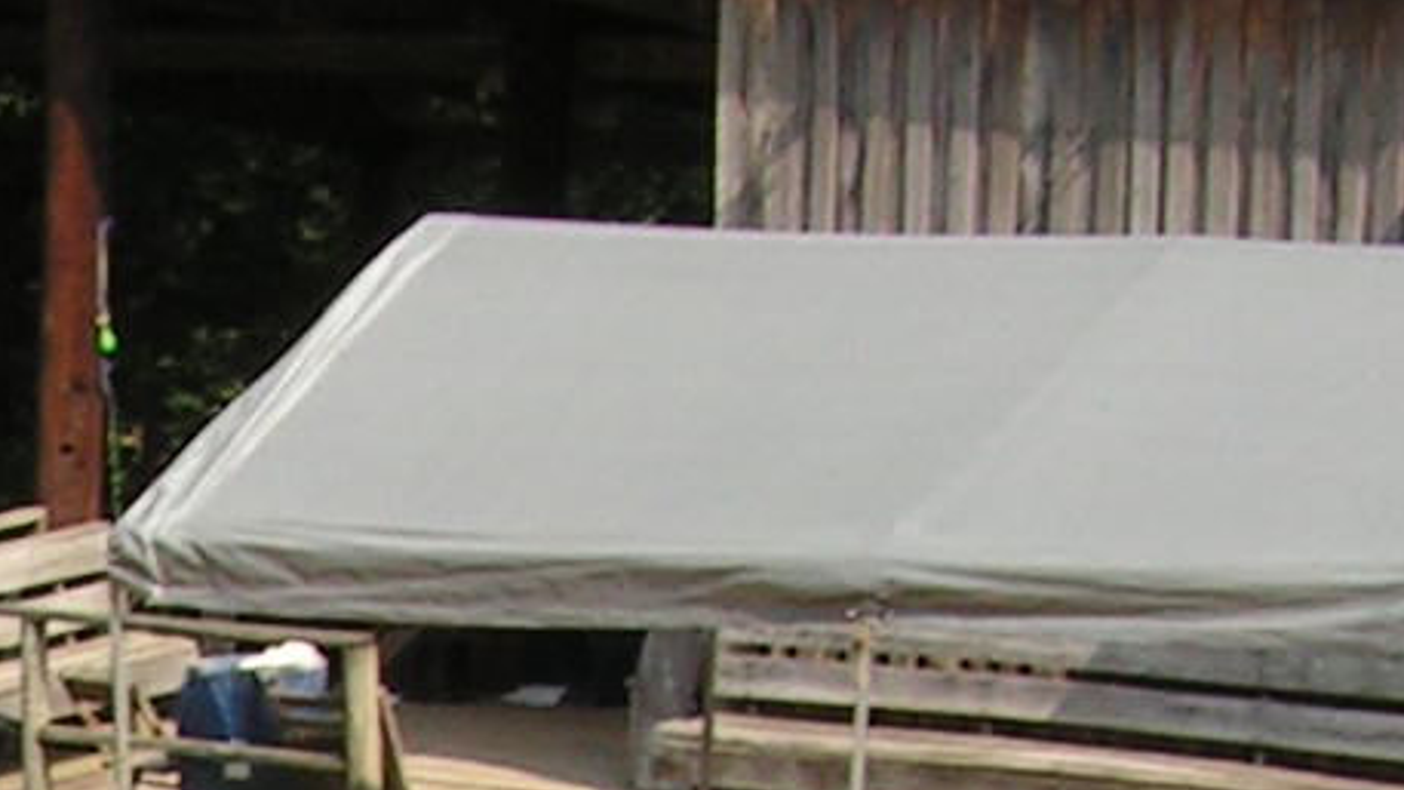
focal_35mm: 206
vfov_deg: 5.7
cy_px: 1703
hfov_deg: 10.1
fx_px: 7669
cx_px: -654
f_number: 5.6
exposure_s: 1/160
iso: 50
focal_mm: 6.3
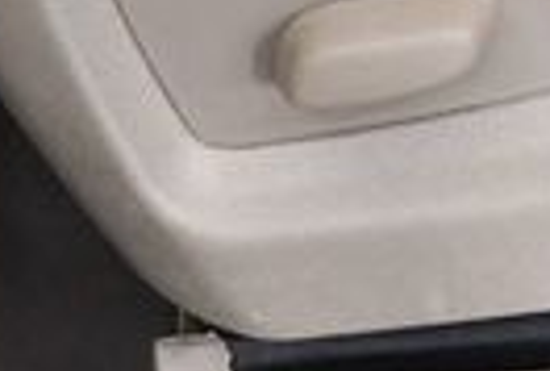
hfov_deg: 11.7
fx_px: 2667
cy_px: 867
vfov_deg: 7.5
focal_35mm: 174
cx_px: 4
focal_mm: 18
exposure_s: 1/125
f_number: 3.5
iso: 2200
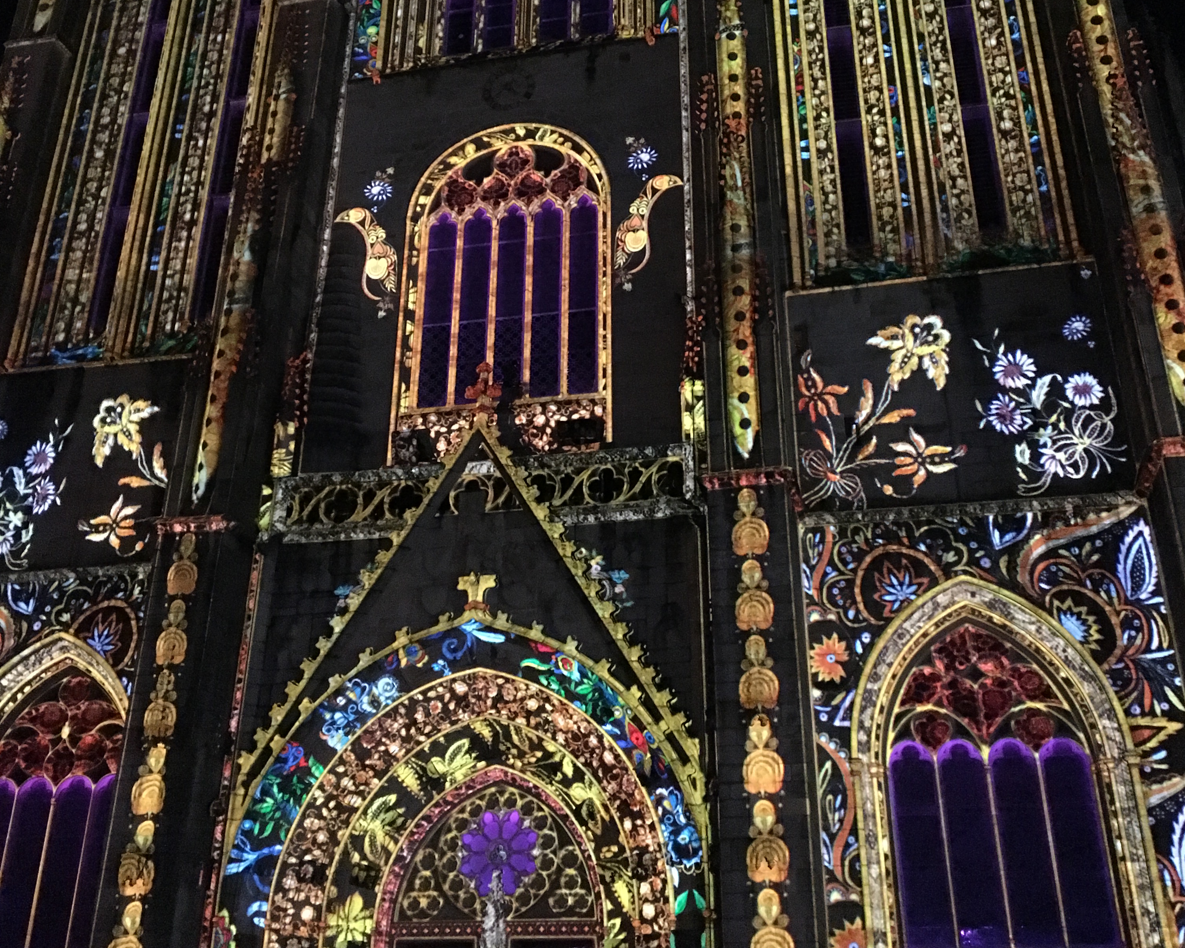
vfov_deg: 39.0
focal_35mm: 38
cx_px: 595
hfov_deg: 47.9
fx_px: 1333
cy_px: 374
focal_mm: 4.15
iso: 1000
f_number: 2.2
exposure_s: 1/17
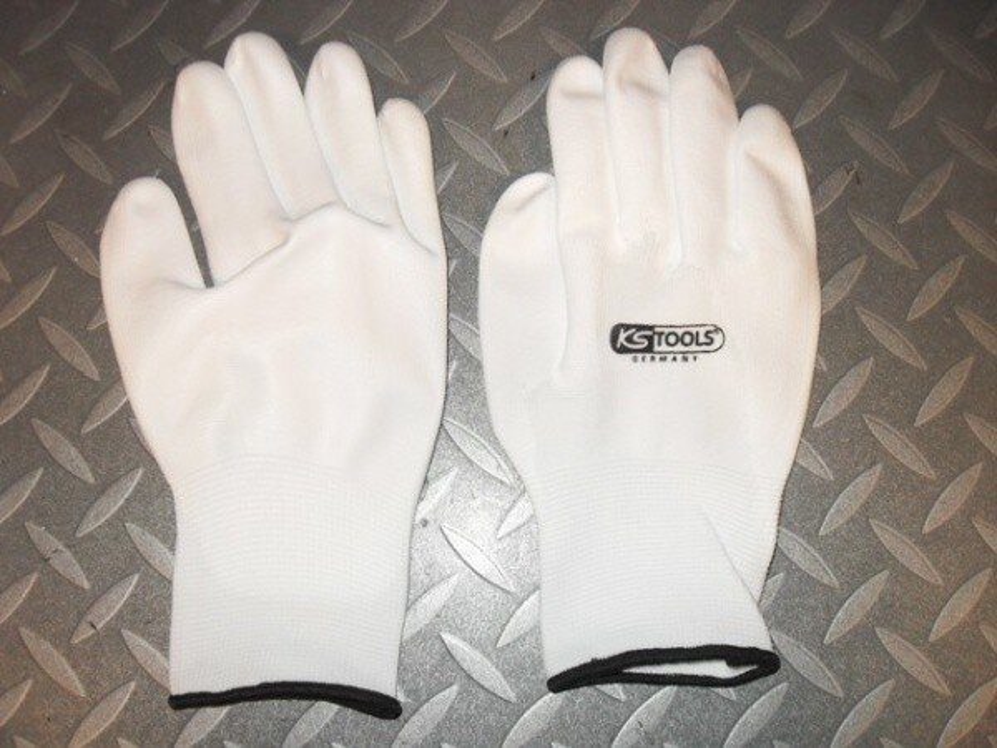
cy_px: 374
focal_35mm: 35
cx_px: 498
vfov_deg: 40.7
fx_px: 1008
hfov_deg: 52.6
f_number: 2.8
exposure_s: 1/45
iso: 200
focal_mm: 6.2
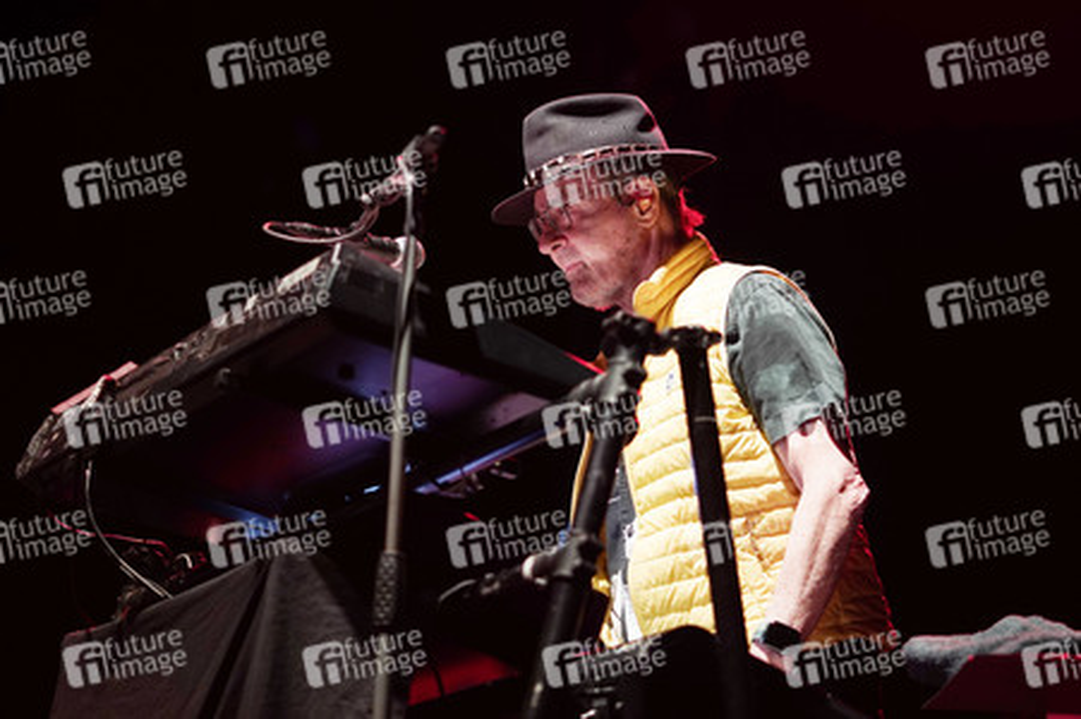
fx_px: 2550
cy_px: 360
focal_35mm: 85
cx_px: 540
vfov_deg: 16.0
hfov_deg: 23.9
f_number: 2.2
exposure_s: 1/125
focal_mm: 85
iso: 1250
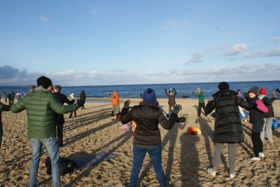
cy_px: 94
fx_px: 210
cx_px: 140
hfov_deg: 67.4
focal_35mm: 27
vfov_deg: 48.0
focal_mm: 18
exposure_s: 1/125
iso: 100
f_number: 10
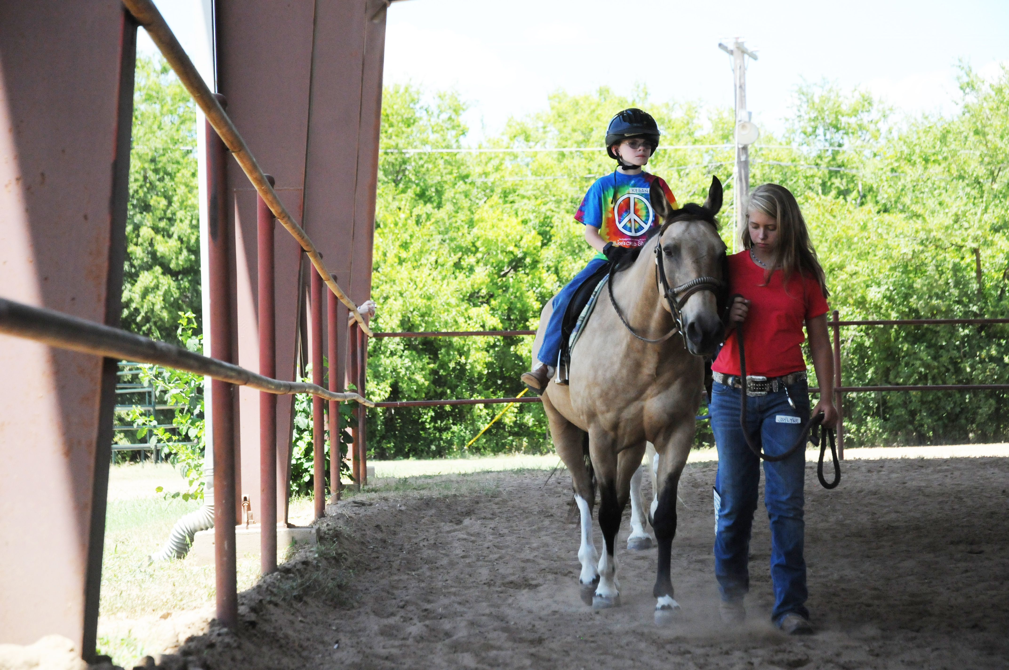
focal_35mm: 93
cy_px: 335
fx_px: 2603
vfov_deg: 14.7
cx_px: 504
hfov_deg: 21.9
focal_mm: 62
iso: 1250
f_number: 4.5
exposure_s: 1/2500
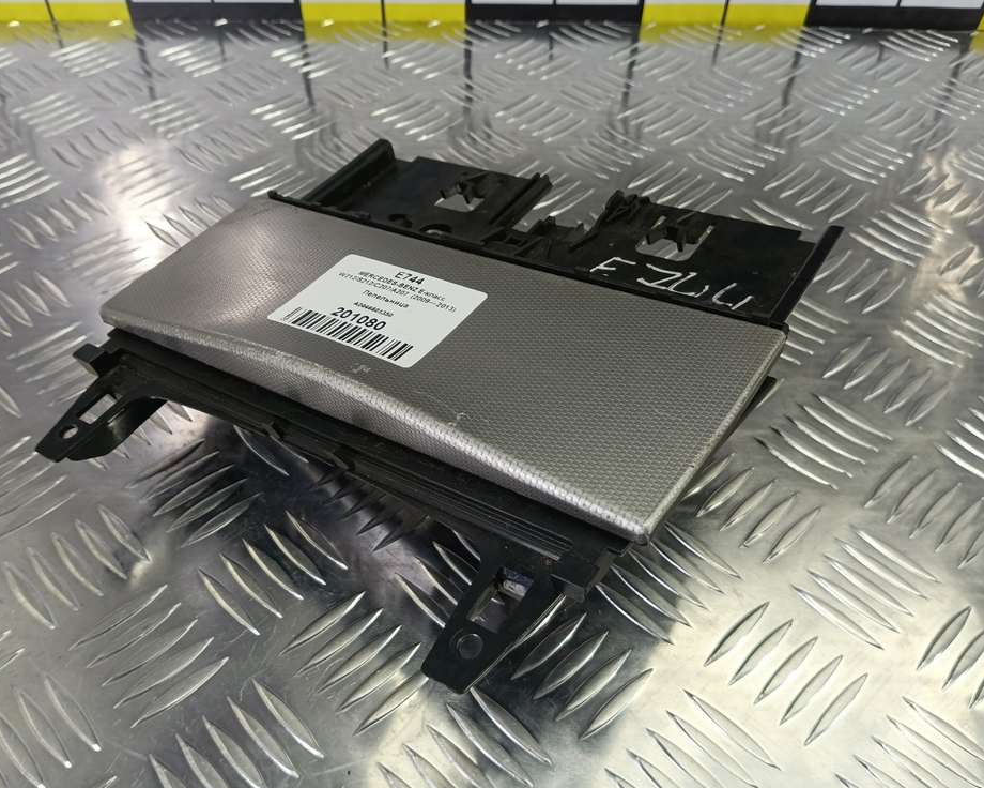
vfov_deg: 56.8
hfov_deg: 68.0
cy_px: 385
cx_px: 455
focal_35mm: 25
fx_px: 728
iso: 99
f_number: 1.6
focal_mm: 4.11
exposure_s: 1/50
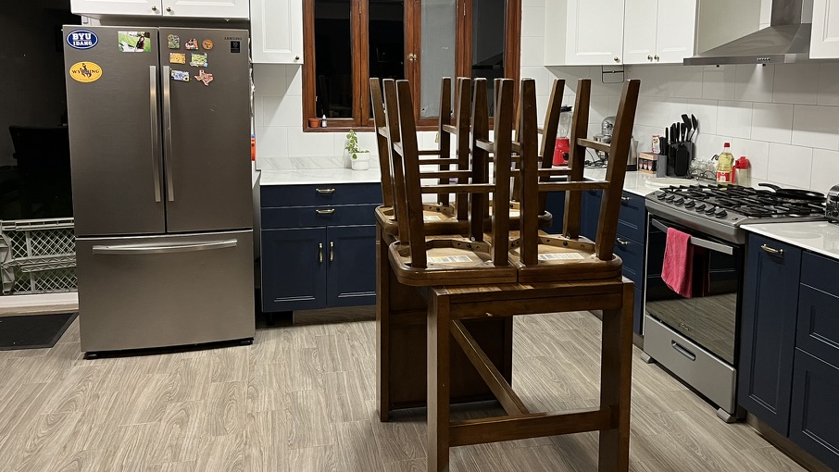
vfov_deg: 36.4
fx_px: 712
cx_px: 425
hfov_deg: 61.0
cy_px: 165
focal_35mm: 32
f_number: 1.6
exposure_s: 1/60
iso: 160
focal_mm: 5.1
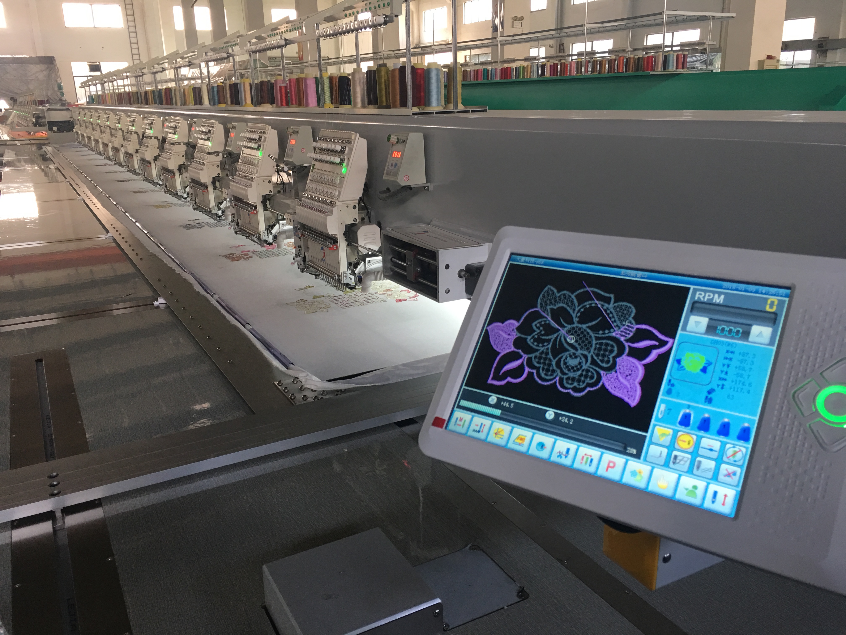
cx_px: 423
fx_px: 709
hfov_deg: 61.7
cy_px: 318
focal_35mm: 29
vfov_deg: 48.2
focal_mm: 4.15
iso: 40
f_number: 2.2
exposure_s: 1/33
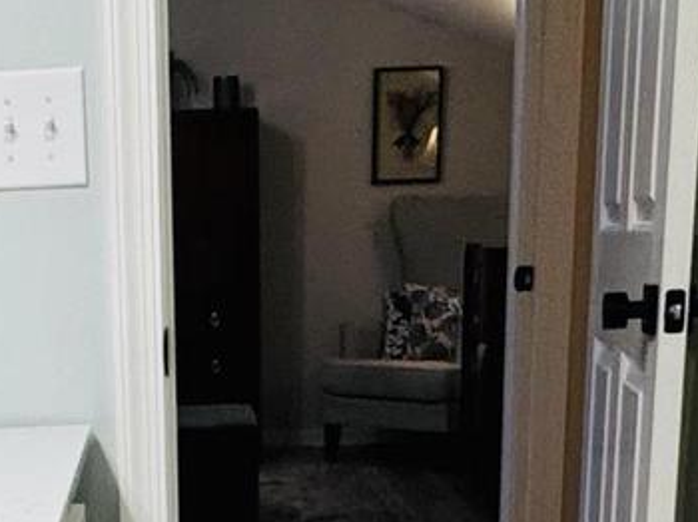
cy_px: 729
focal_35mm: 82
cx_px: 84
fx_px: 1652
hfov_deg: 23.3
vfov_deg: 16.7
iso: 160
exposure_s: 1/120
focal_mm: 2.22
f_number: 2.2
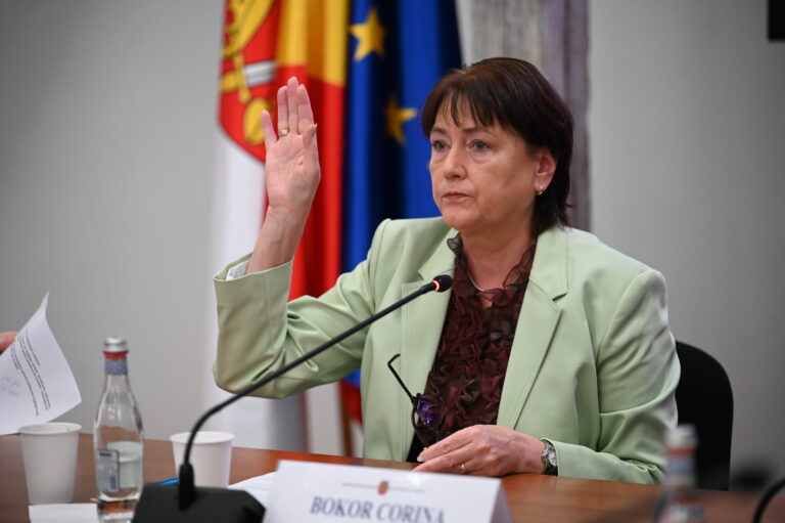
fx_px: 3378
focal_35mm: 155
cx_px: 392
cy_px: 262
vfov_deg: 8.8
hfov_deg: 13.3
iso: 5000
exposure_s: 1/320
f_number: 2.8
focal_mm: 155
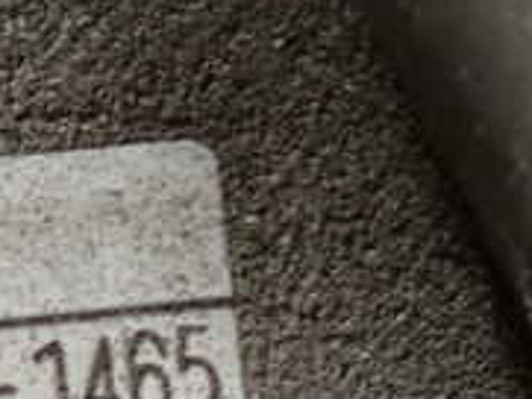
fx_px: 5090
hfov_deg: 5.9
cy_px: 531
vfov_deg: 4.5
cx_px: -132
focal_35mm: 331
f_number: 4.9
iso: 800
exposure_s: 1/125
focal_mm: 18
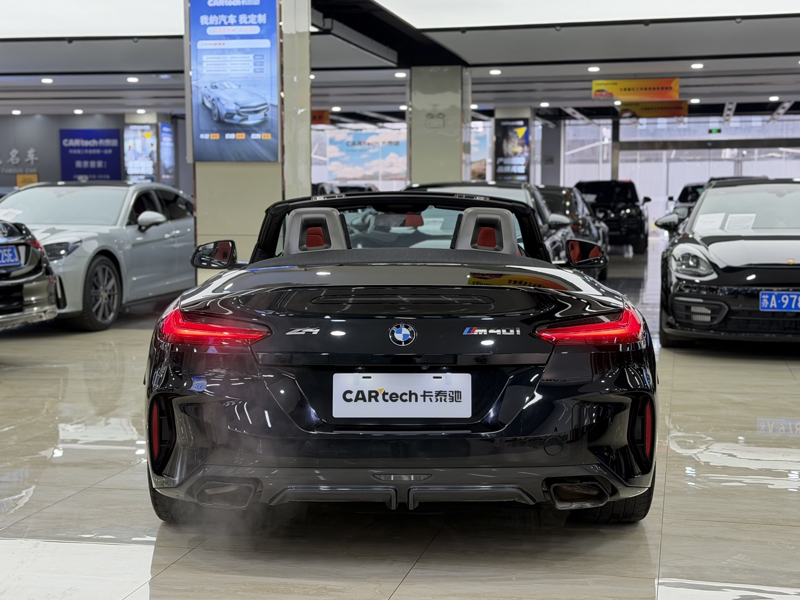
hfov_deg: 39.7
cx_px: 400
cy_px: 300
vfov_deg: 30.3
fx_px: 1109
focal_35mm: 48
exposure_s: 1/60
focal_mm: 6.76
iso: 100
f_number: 1.78
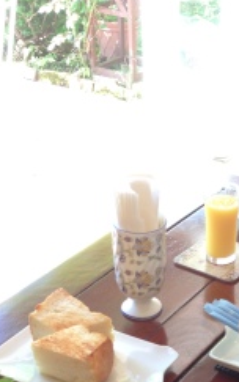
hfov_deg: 17.8
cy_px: 384
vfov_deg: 27.0
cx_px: 213
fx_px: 750
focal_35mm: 72
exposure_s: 1/40
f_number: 2.4
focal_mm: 4.13
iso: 50
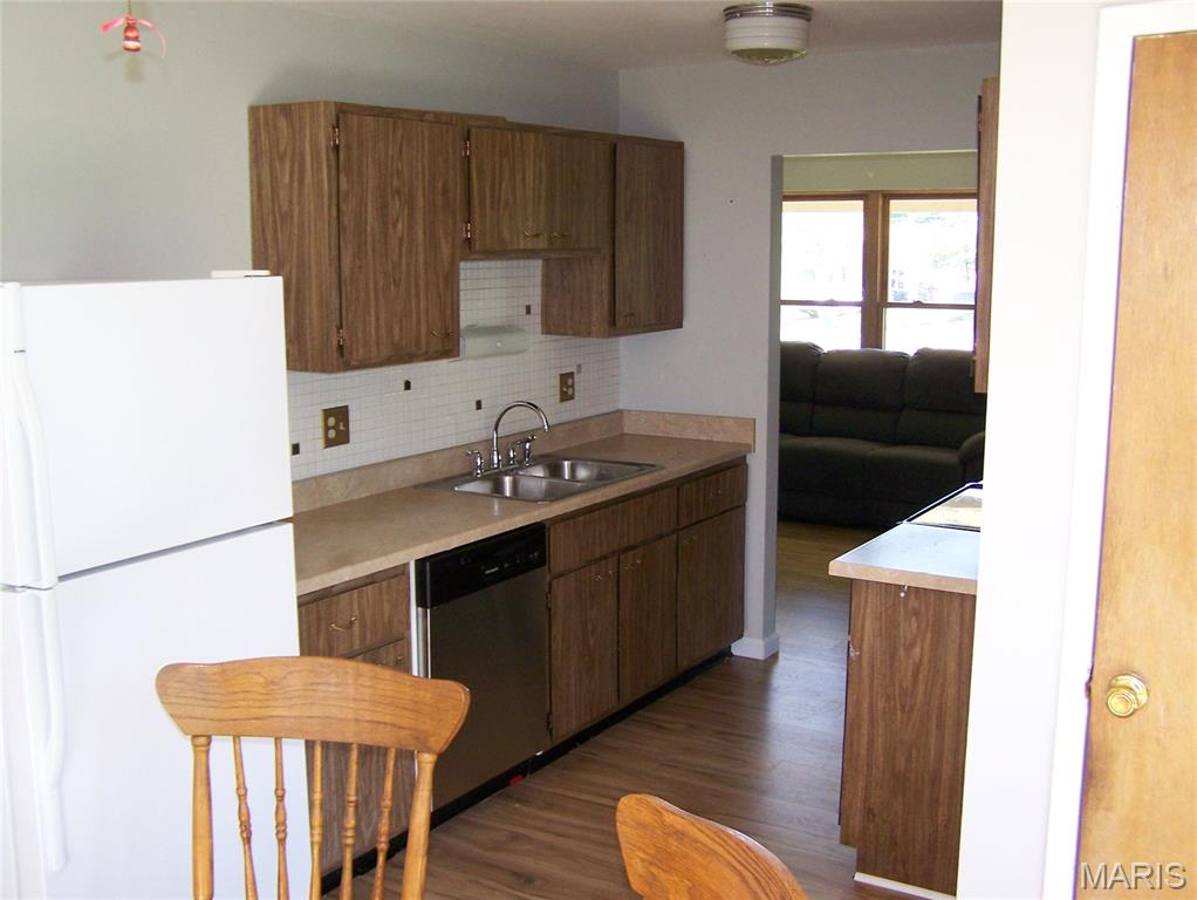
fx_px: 1315
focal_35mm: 38
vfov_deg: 37.8
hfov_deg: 48.9
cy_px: 450
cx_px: 598
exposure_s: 1/60
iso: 200
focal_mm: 6.3
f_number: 2.8
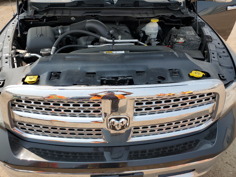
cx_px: 118
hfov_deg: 67.3
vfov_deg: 53.1
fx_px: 177
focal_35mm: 26
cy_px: 88
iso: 50
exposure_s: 1/2000
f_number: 1.5
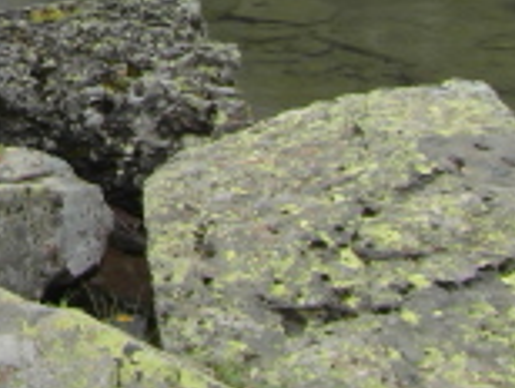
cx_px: -359
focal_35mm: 83
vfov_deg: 15.9
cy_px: -251
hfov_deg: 19.1
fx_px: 1237
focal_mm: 4
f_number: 4.6
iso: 80
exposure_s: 1/180
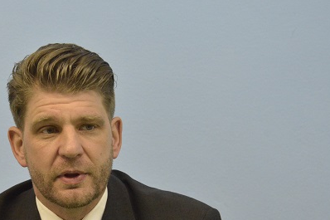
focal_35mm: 134
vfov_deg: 10.2
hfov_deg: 15.2
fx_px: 1228
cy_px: 198
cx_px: 57
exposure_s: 1/125
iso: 6400
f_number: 5.6
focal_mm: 65
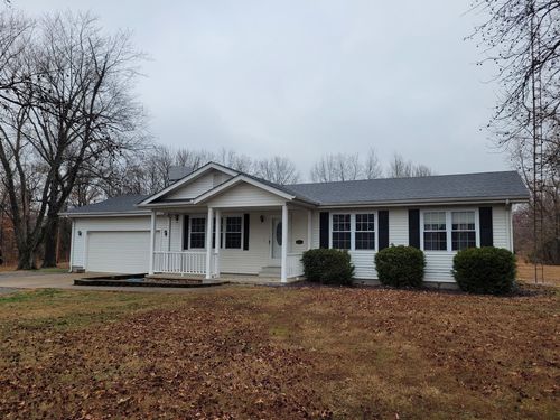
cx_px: 280
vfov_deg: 53.1
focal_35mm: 26
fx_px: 421
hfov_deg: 67.3
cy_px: 210
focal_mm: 5.4
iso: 40
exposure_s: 1/453
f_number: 1.8
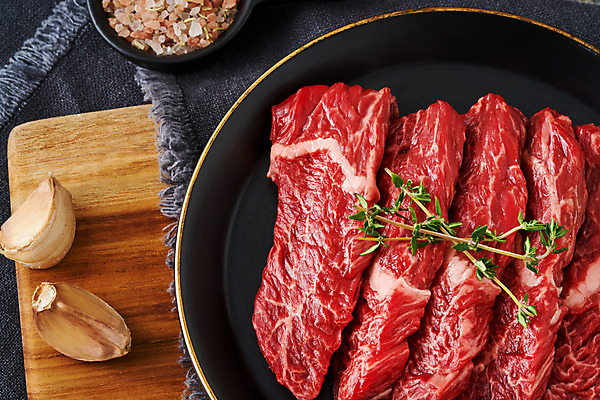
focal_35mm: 90
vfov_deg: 15.2
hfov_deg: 22.6
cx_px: 300
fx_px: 1500
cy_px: 200
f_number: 16
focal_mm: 90
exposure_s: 1/125
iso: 200
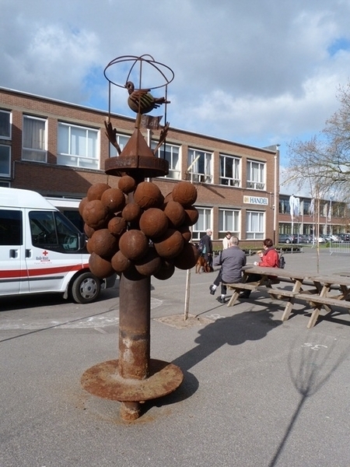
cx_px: 175
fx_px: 337
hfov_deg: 54.9
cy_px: 234
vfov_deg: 69.4
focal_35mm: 25
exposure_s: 1/250
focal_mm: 4.5
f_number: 5.6
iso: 80
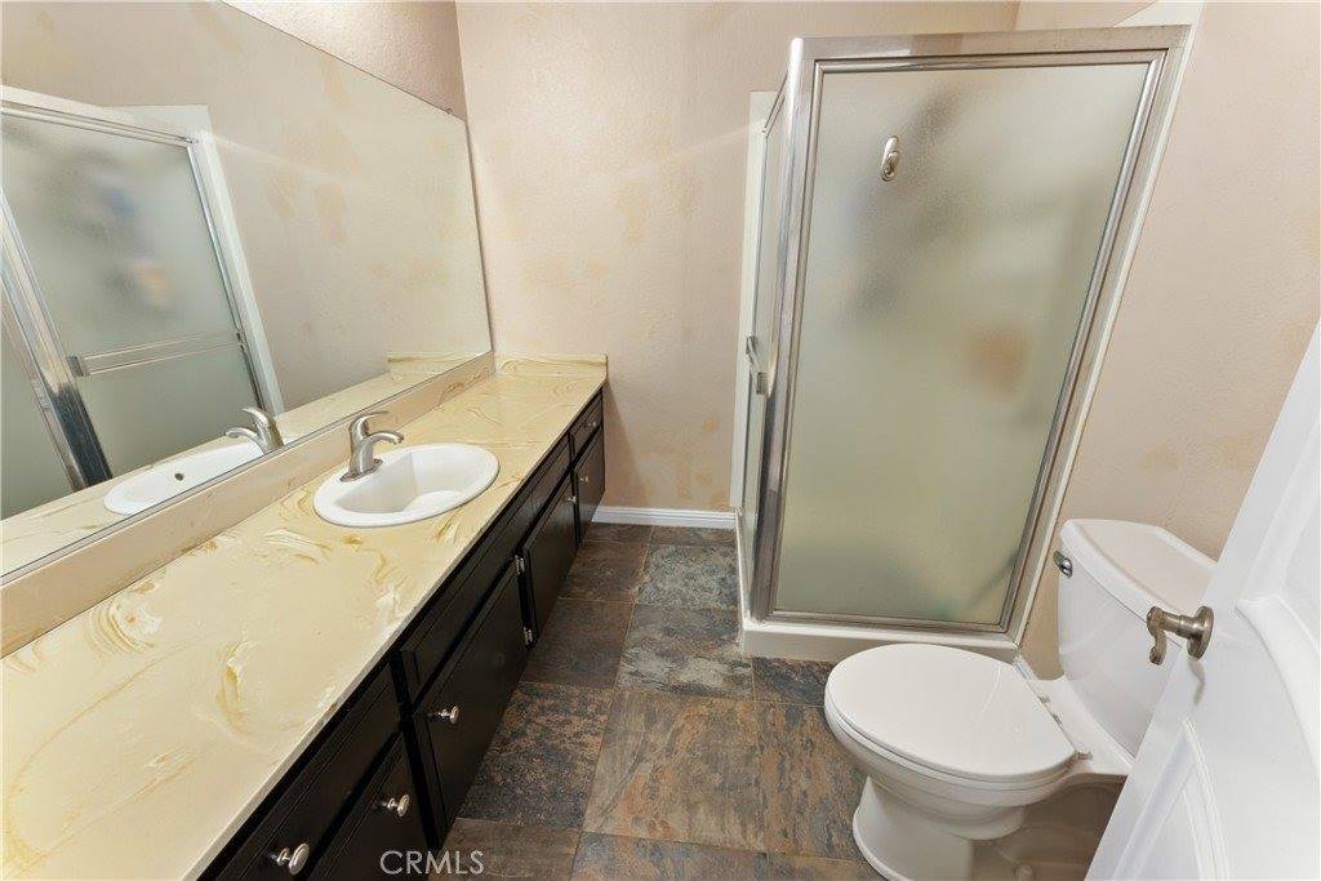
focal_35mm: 14
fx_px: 514
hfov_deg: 104.2
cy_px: 440
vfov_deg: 81.2
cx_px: 660
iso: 100
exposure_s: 20
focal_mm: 14
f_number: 22
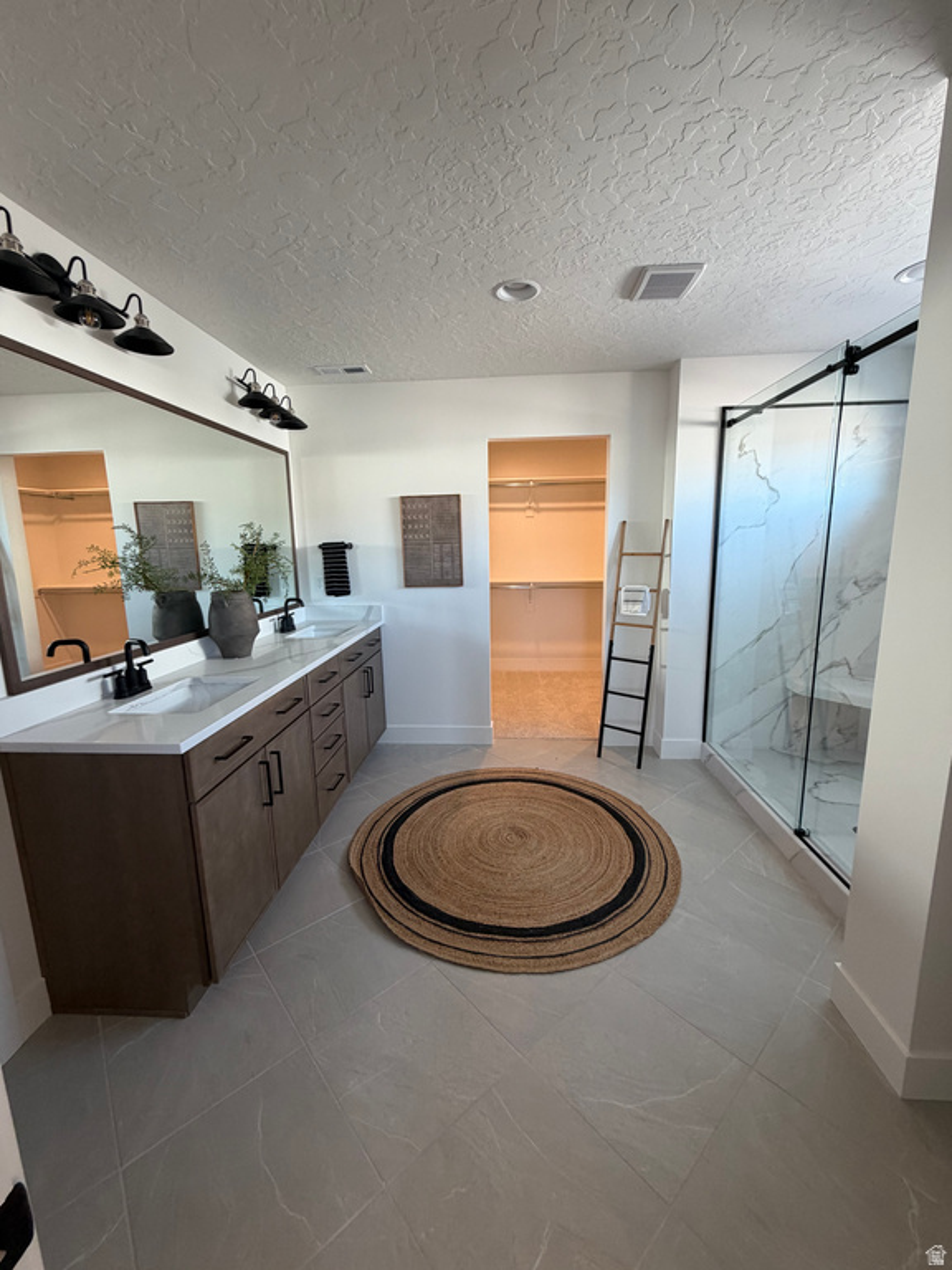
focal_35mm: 14
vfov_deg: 102.1
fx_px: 513
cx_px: 476
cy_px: 635
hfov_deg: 85.7
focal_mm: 2.22
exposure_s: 1/60
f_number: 2.2
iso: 160
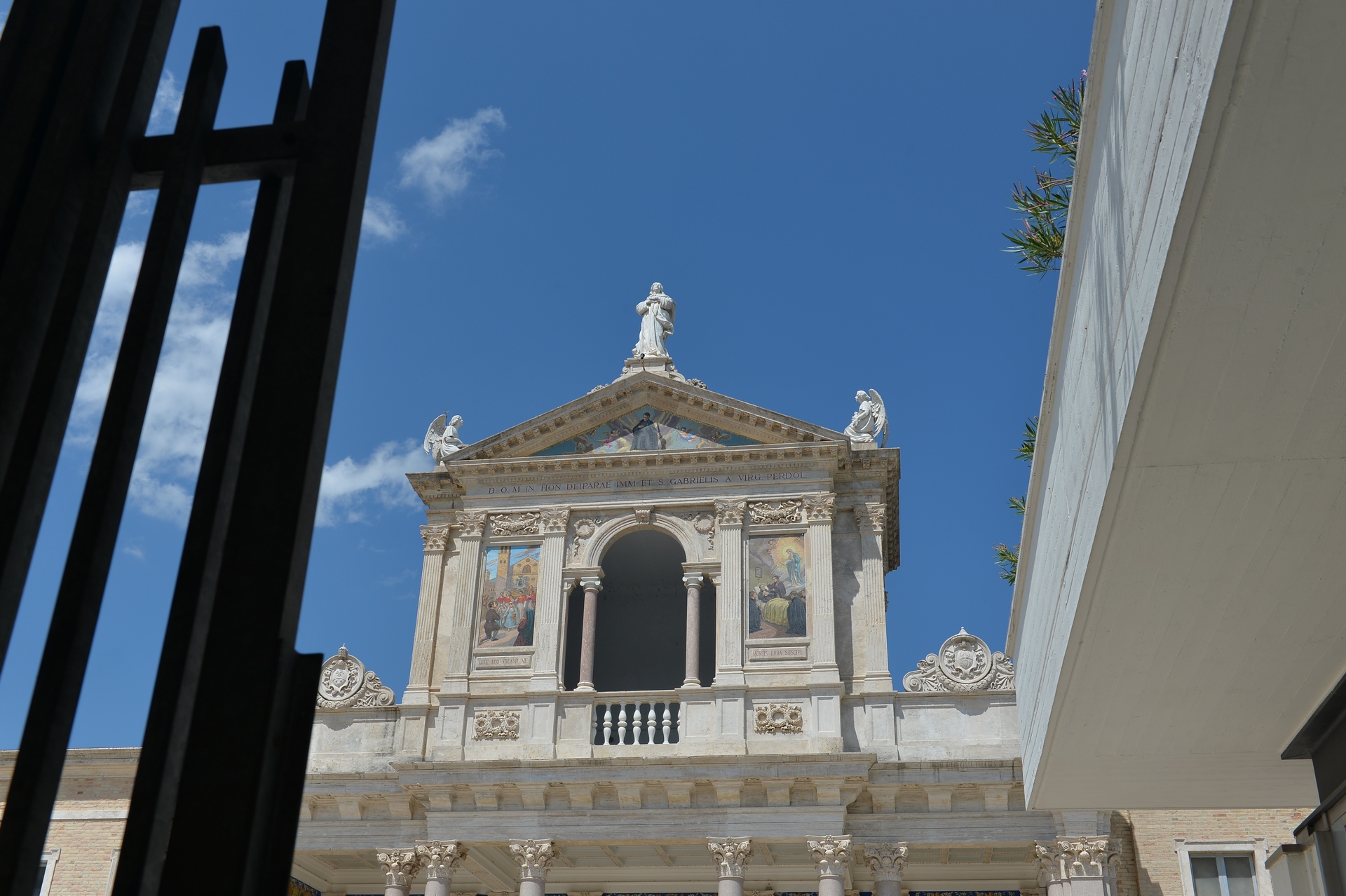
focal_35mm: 36
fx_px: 1345
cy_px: 448
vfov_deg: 36.8
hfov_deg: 53.2
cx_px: 673
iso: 100
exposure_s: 1/400
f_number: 8
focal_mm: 36
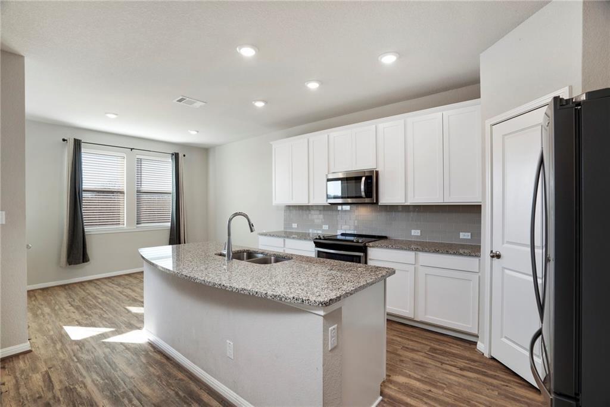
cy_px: 204
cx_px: 305
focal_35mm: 16
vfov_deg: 73.7
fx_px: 271
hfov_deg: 96.8
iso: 500
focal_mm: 16
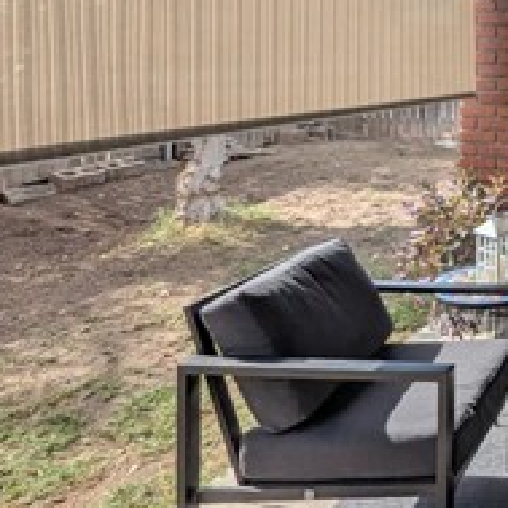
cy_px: 55
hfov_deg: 32.0
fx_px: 648
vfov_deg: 39.8
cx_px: 669
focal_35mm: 39
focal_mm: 1.95
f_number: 2.2
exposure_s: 1/826
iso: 38
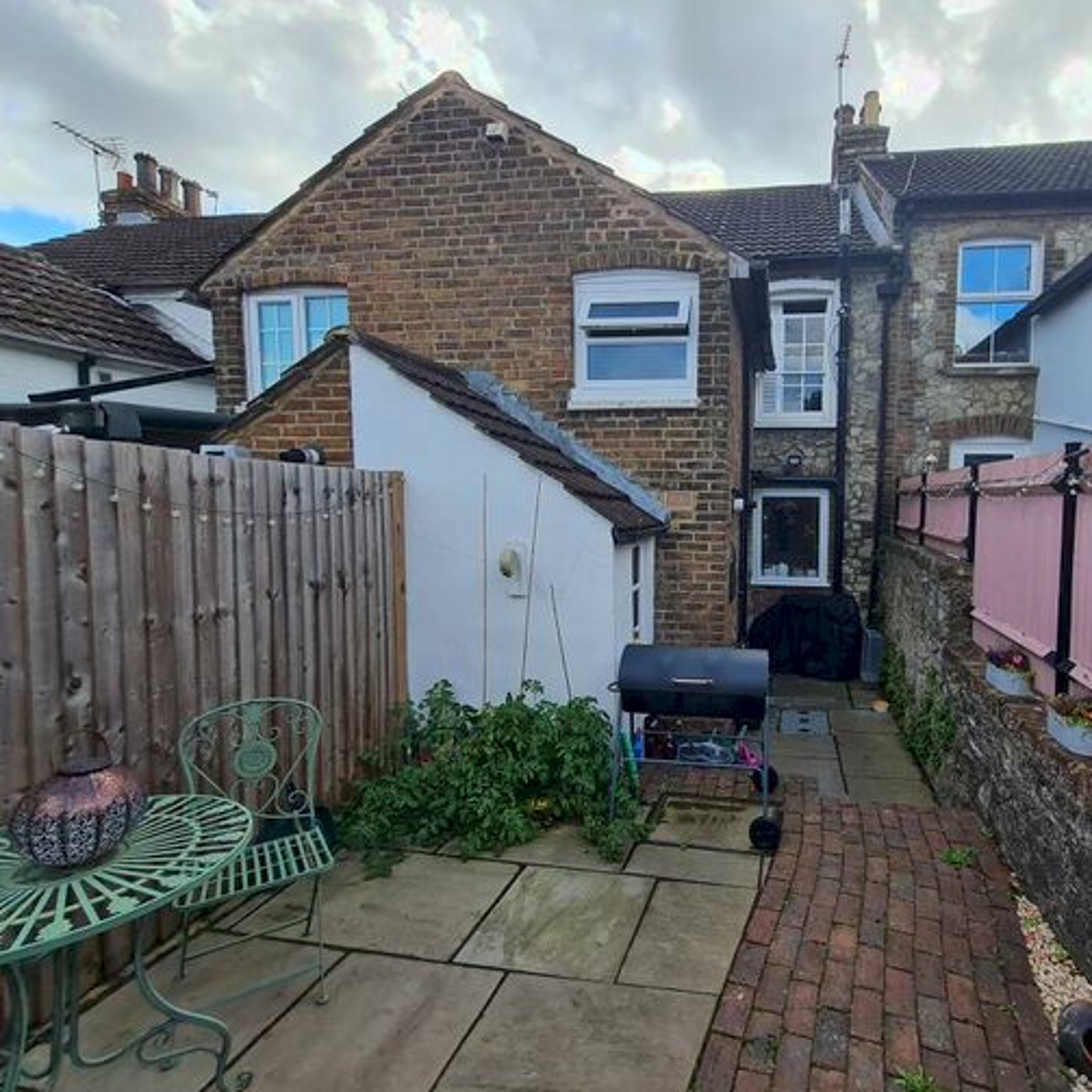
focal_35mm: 16
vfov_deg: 87.4
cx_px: 708
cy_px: 533
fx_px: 571
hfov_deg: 85.0
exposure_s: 1/554
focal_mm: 1.74
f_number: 2.2
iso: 50
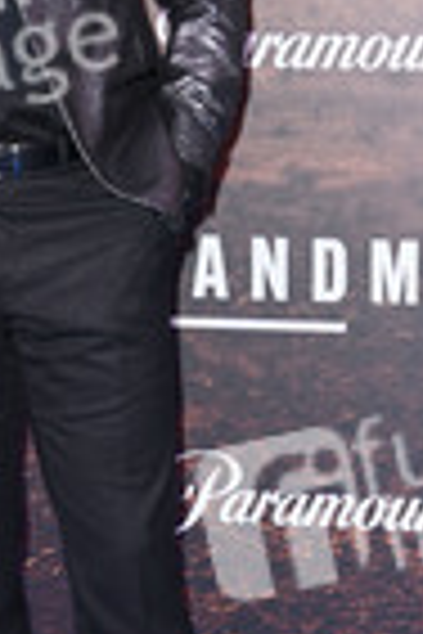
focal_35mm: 176
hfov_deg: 7.8
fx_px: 3102
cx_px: 18
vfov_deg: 11.7
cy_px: 270
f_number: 5.6
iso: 400
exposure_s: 1/200
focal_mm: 62
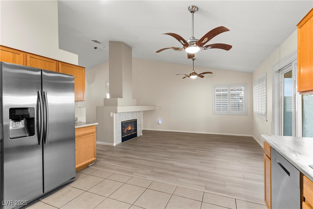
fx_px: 148
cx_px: 156
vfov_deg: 70.4
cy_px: 104
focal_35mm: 17
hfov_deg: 93.3
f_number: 8
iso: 500
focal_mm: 17
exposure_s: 1/8
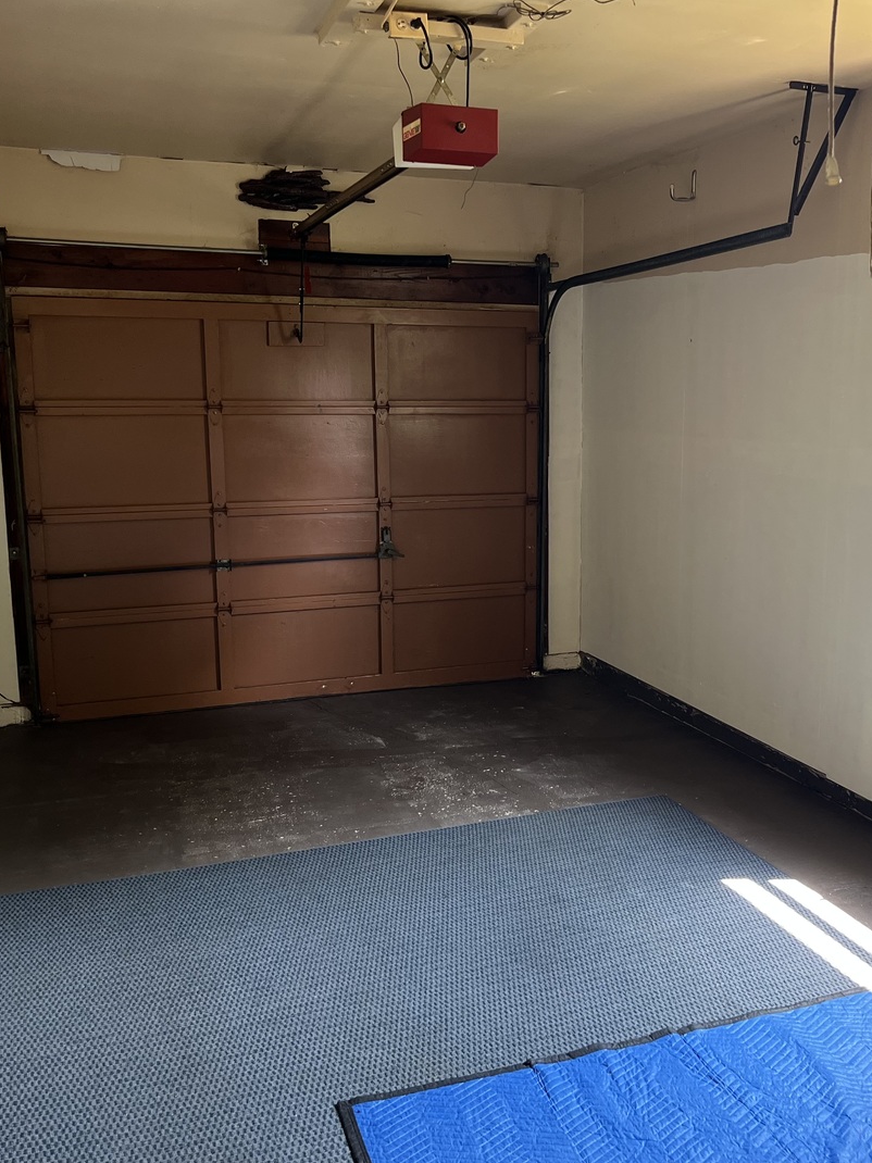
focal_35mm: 35
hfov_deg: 40.4
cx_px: 548
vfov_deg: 52.6
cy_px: 585
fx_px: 1176
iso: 125
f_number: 1.5
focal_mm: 5.7
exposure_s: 1/60
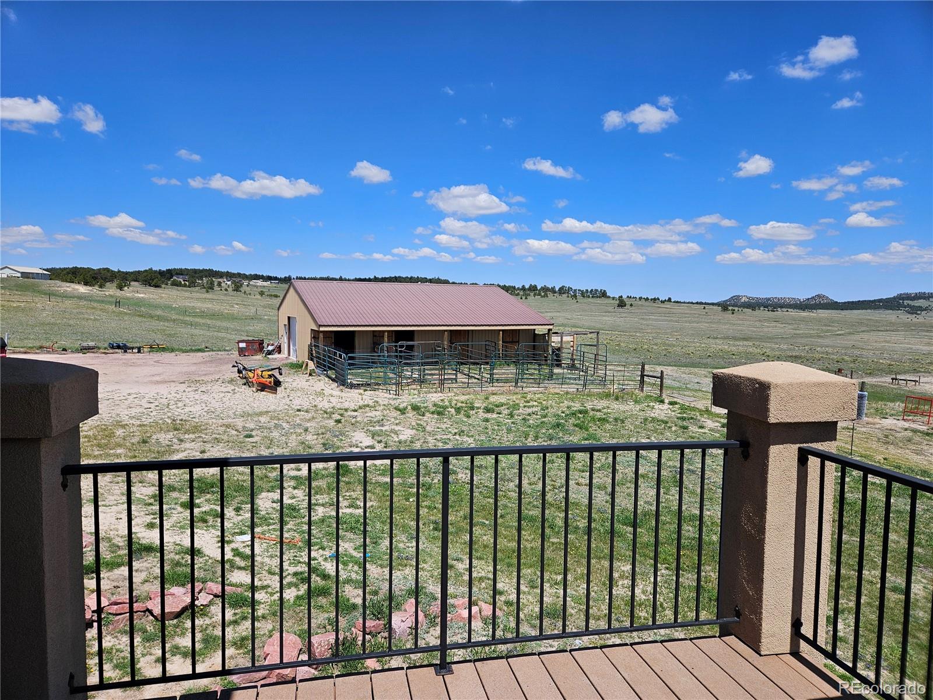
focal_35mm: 23
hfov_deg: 73.9
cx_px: 466
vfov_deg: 58.9
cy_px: 350
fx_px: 620
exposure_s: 1/3109
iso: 25
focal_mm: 5.4
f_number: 1.8
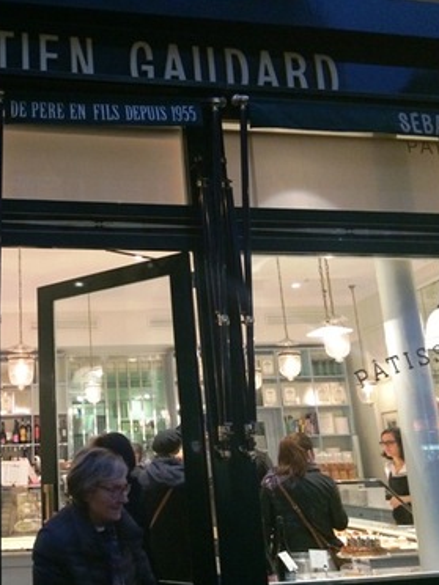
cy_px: 293
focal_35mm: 39
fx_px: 659
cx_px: 68
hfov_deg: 35.2
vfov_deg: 47.9
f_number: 2.2
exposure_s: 1/30
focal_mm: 4.15
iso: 250
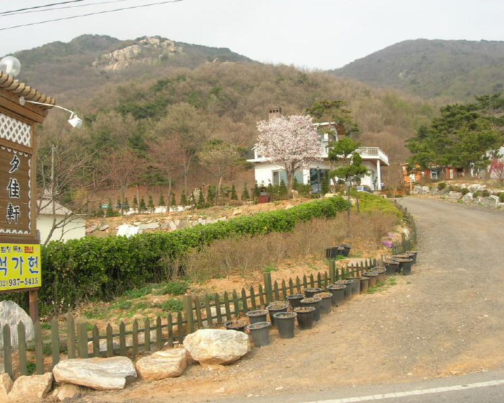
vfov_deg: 37.3
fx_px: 596
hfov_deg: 45.8
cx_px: 249
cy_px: 200
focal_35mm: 40
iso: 64
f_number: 4.8
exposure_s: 1/212
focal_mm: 7.8
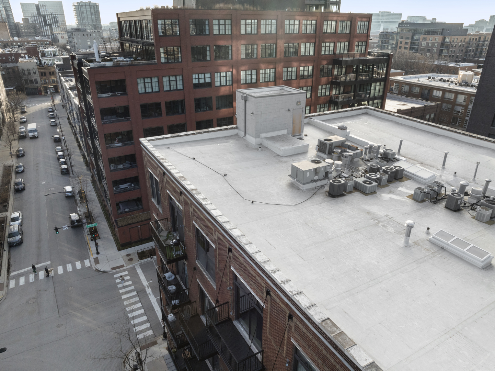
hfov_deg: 71.6
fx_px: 343
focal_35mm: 24
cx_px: 248
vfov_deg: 56.8
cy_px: 186
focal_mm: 12.29
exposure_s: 1/80
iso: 200
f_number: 11
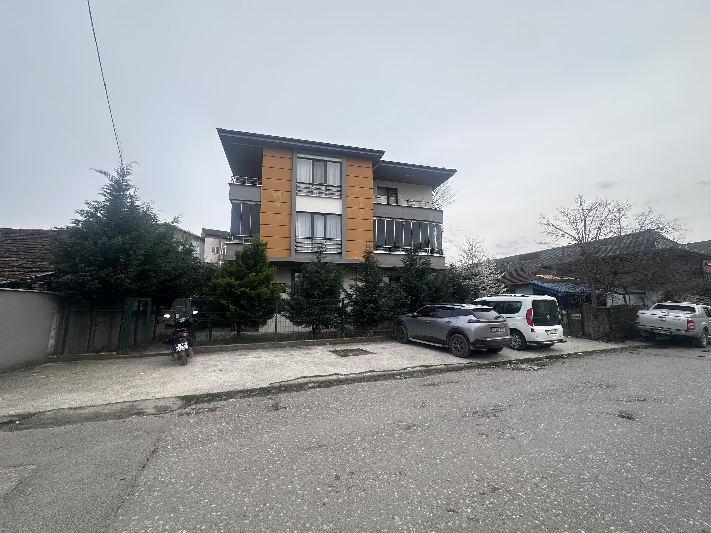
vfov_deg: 85.7
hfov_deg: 102.1
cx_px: 356
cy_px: 266
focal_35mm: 14
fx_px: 288
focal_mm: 2.22
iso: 40
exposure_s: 1/535
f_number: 2.2
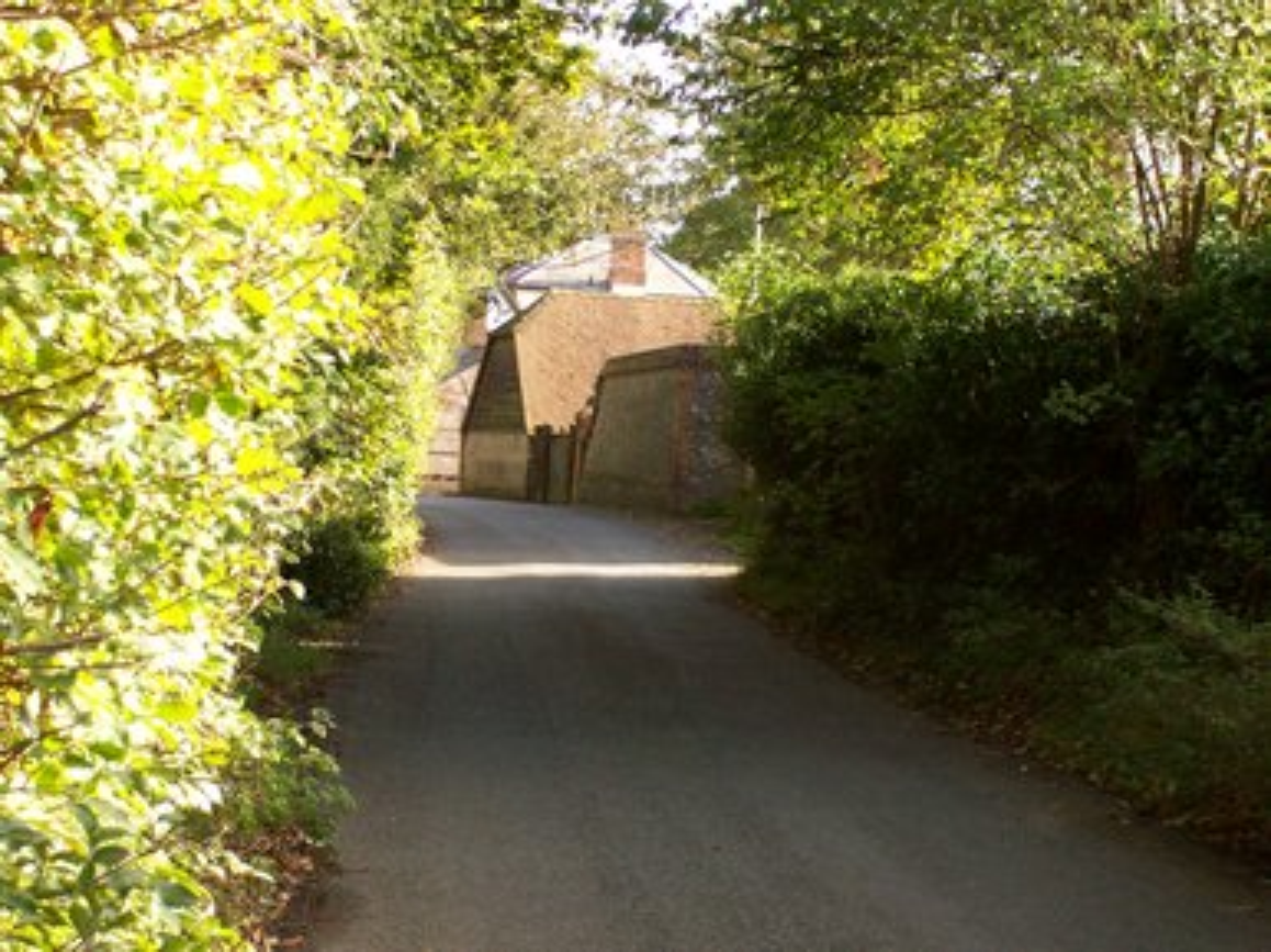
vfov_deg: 18.0
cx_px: 636
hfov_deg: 23.9
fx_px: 3009
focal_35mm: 82
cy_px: 476
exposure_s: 1/147
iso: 140
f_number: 4
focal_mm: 13.5
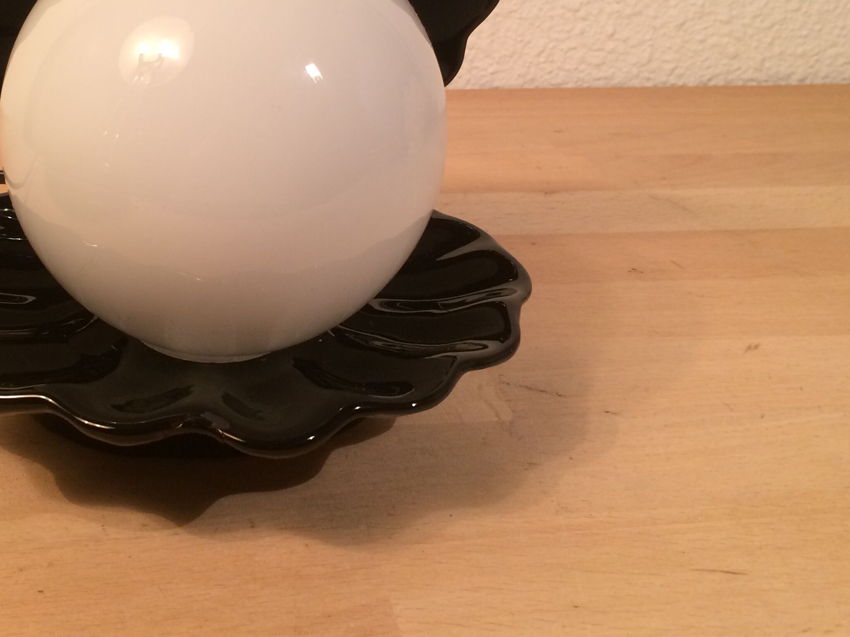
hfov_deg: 40.5
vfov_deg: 30.9
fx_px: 1129
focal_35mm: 46
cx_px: 255
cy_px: 149
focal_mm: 4.15
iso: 64
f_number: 2.2
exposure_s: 1/33
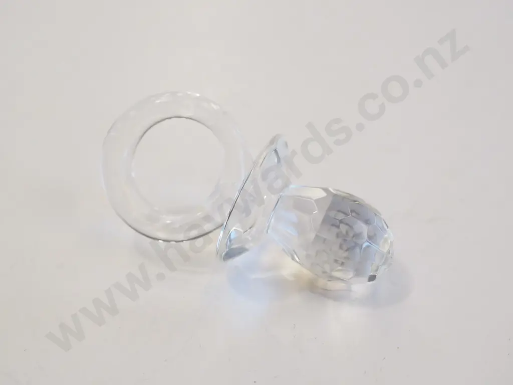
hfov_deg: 21.8
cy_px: 192
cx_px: 256
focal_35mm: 90
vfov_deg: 16.4
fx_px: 1334
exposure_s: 1/250
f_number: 5.6
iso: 1600
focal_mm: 45
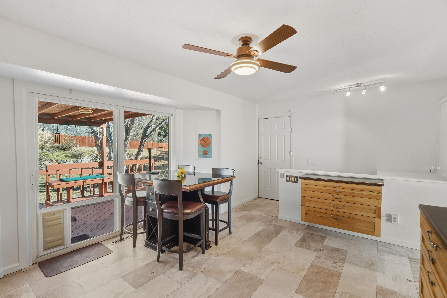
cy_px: 149
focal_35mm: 16
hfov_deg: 96.7
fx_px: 199
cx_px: 224
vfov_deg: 73.8
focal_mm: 16
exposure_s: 1/320
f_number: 6.3
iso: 200
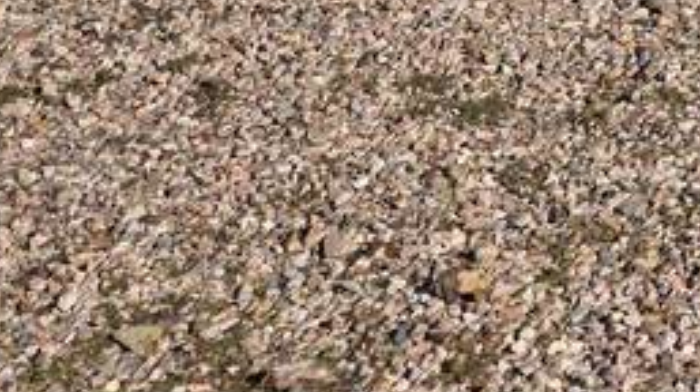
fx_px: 2318
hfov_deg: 14.1
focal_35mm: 125
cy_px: -754
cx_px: 1441
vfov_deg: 8.3
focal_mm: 6.25
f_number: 1.7
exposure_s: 1/7944
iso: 50
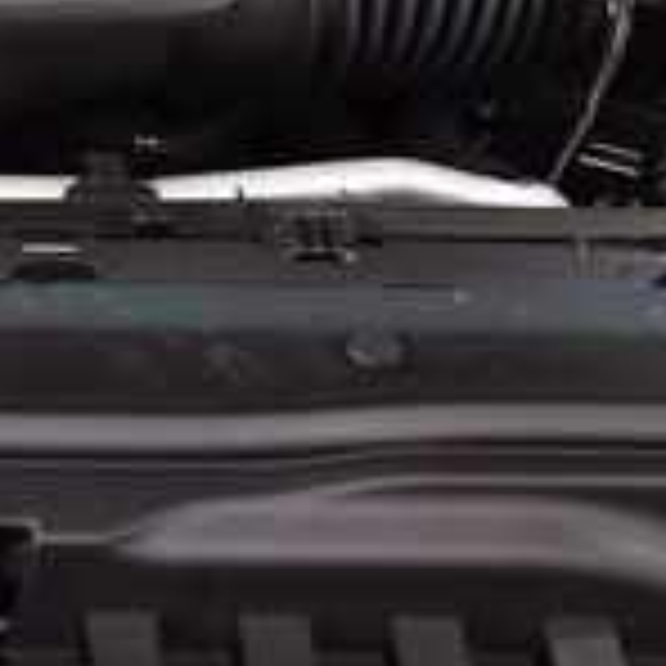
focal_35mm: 132
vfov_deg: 12.9
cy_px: -128
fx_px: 2873
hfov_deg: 12.7
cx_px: -230
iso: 1600
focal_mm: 24
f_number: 2.8
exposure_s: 1/40
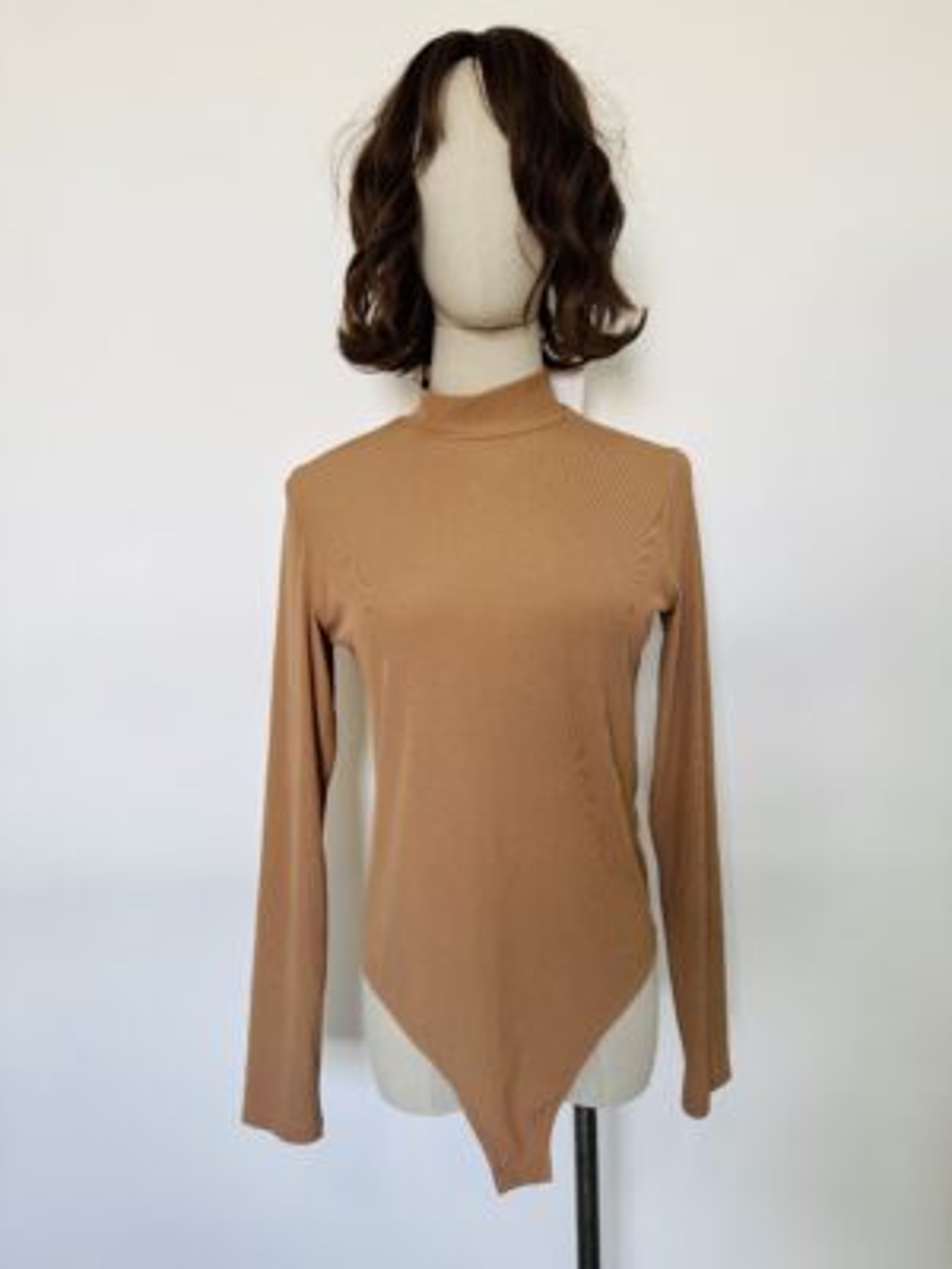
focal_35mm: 24
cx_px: 476
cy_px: 634
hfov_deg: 56.8
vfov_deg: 71.6
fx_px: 880
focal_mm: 6.76
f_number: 1.78
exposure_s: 1/120
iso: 160
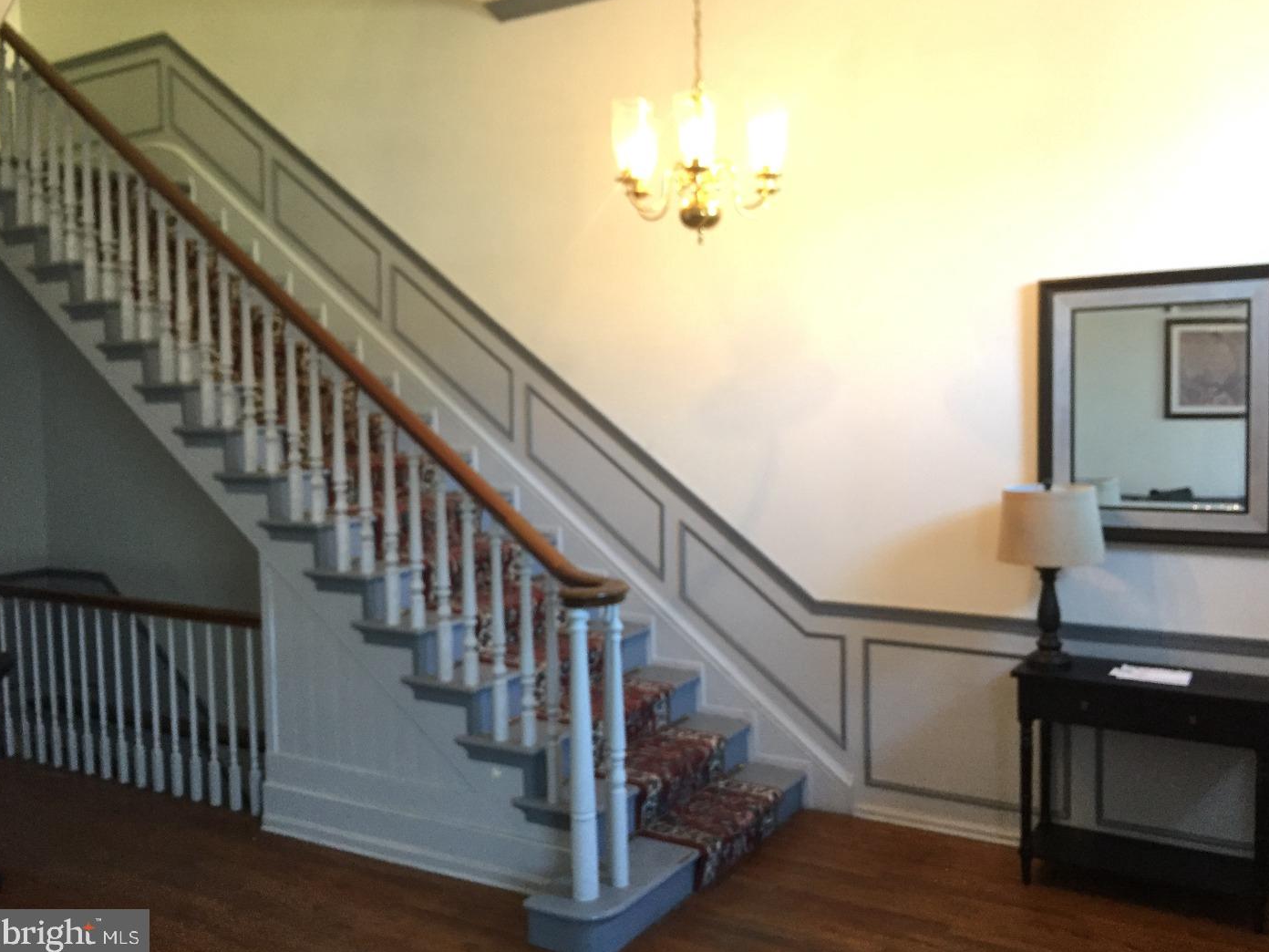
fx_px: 1100
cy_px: 469
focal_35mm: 30
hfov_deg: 60.0
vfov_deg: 46.8
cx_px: 646
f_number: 2.2
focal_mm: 4.15
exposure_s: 1/24
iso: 250
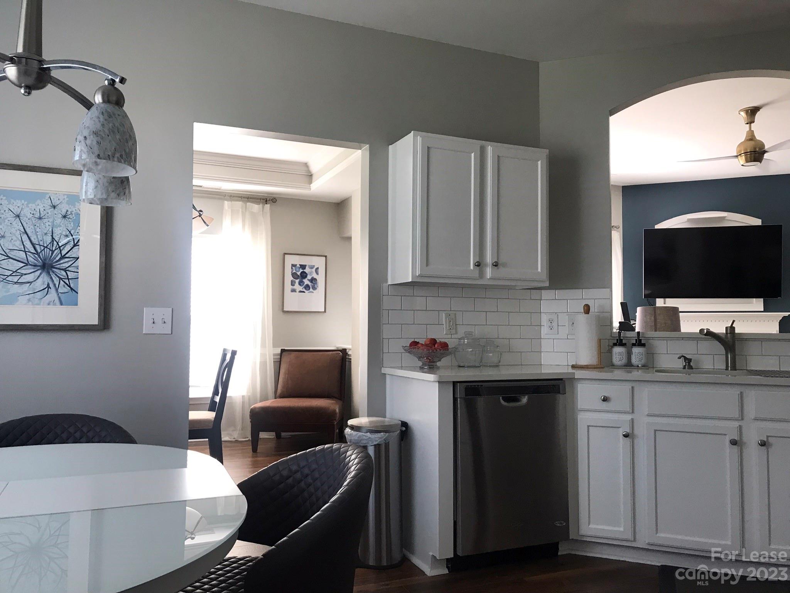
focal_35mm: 28
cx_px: 395
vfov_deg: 49.7
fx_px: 639
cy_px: 296
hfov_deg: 63.4
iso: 25
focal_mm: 3.99
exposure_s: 1/30
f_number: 1.8
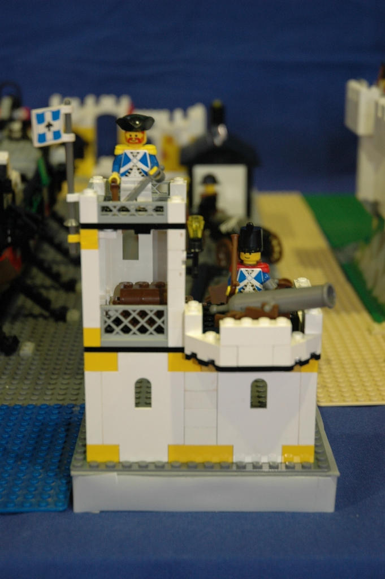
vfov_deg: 29.3
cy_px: 290
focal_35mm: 69
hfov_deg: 19.7
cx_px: 192
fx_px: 1109
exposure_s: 1/15
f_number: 4.5
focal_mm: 46
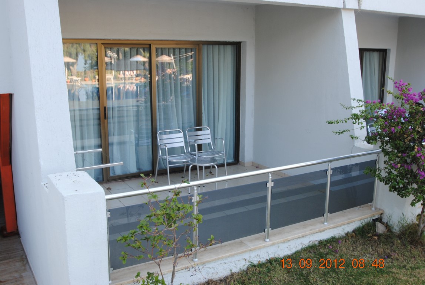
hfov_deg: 53.1
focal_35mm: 36
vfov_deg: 37.0
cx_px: 212
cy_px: 142
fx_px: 426
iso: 200
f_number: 5.6
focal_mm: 24
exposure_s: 1/125
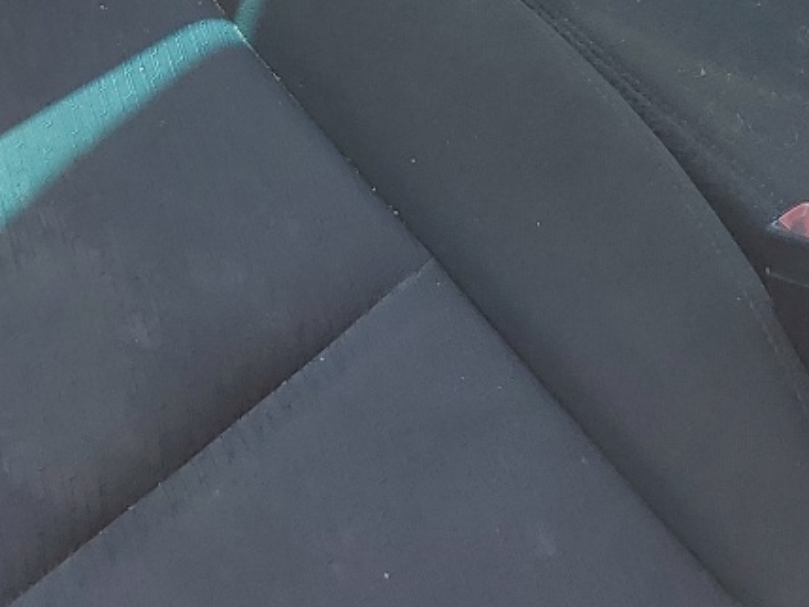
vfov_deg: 14.4
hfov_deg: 19.9
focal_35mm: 97
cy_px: -247
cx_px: 111
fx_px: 2268
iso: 50
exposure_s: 1/278
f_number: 1.5
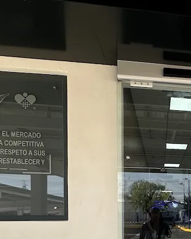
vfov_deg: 40.7
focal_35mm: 41
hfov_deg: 32.2
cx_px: 209
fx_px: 290
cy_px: 223
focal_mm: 2.22
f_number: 2.2
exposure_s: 1/297
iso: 40
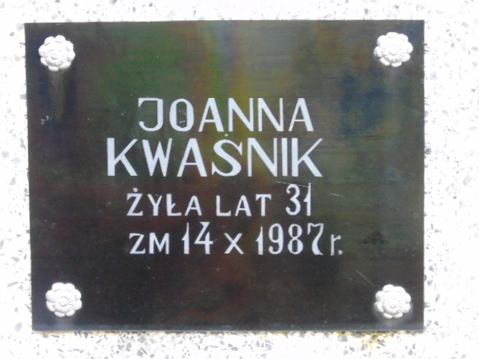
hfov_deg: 9.3
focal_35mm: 212
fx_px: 2934
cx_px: 240
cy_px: 180
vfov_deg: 7.0
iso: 800
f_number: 4.7
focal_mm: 38
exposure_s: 1/40
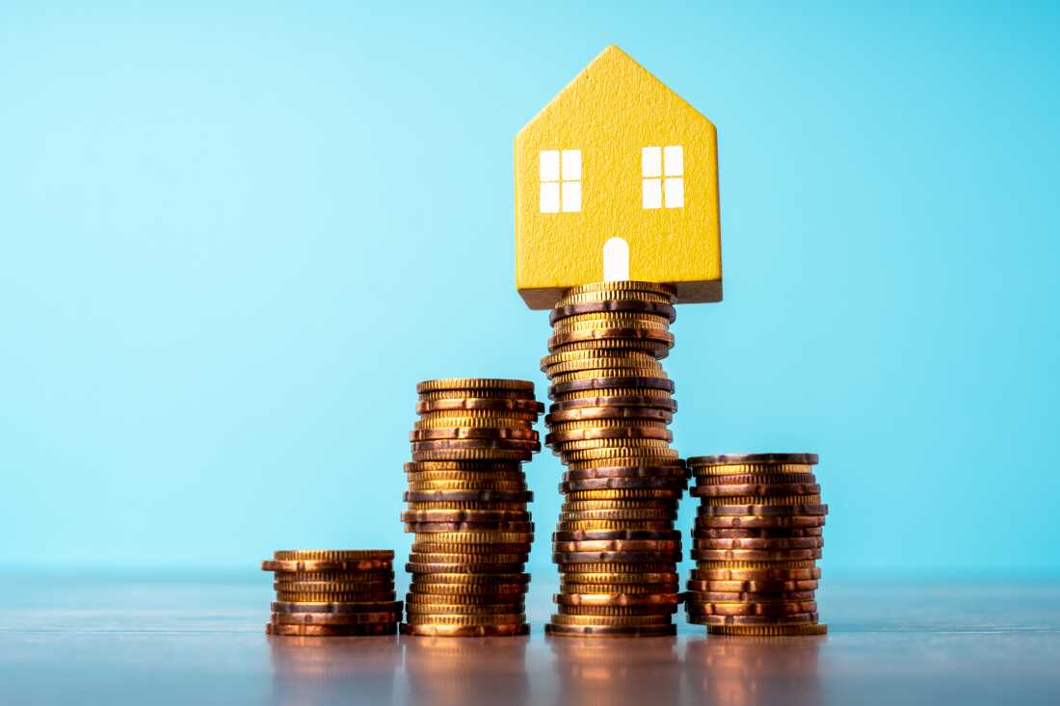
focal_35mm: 54
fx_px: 1590
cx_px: 530
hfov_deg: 36.9
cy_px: 353
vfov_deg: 25.1
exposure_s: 1/160
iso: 50
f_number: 8
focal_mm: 54
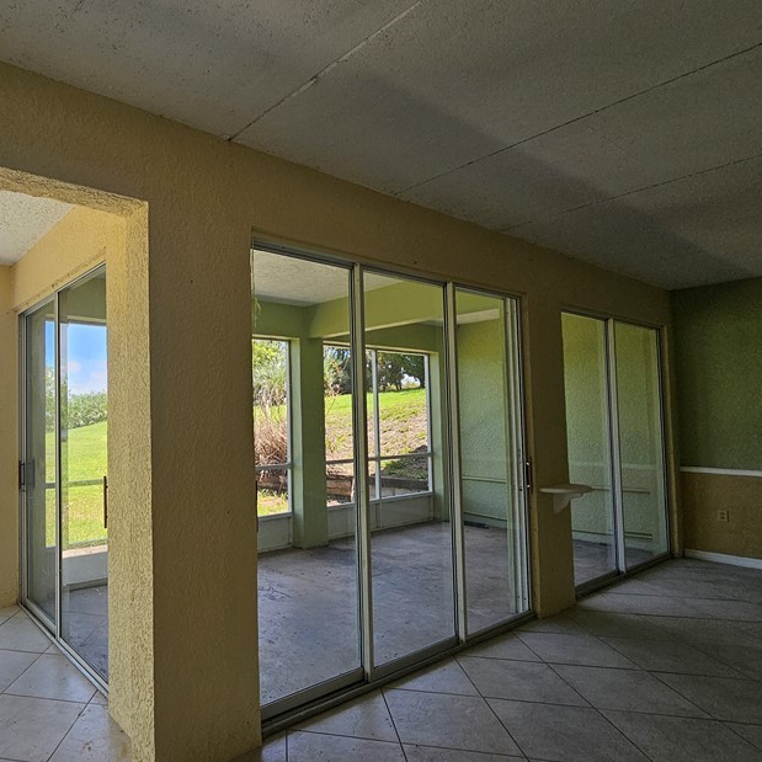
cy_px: 391
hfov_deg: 70.2
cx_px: 155
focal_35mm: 19
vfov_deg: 77.7
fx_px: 473
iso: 50
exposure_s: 1/376
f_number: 2.2
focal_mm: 2.2
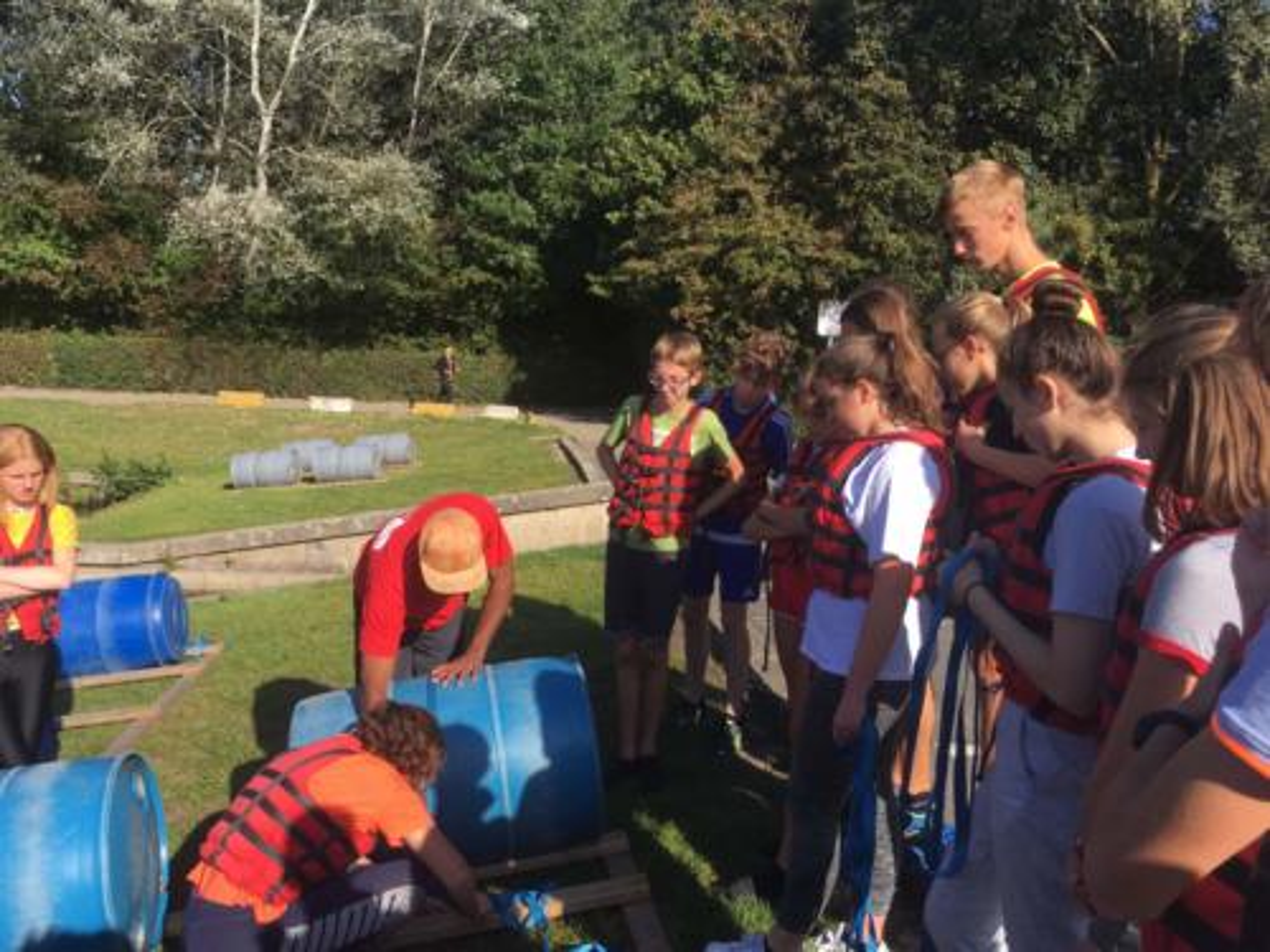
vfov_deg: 48.2
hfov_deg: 61.7
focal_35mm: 29
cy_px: 476
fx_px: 1064
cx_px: 635
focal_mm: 4.15
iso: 25
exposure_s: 1/962
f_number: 2.2
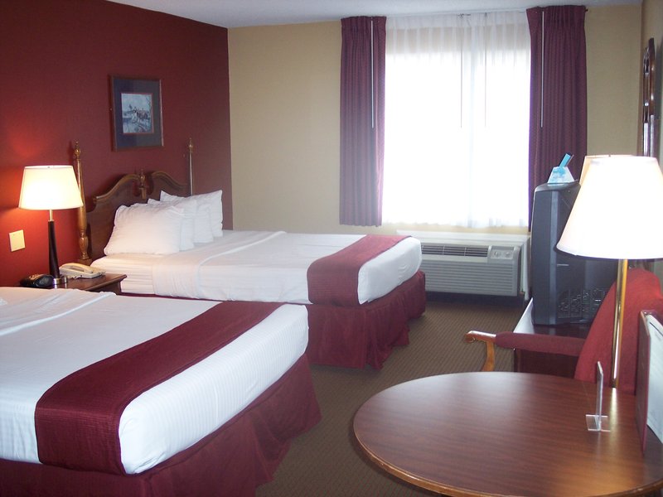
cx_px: 332
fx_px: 747
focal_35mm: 39
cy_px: 248
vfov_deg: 36.8
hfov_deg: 47.9
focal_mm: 8
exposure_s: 1/60
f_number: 2.8
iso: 140
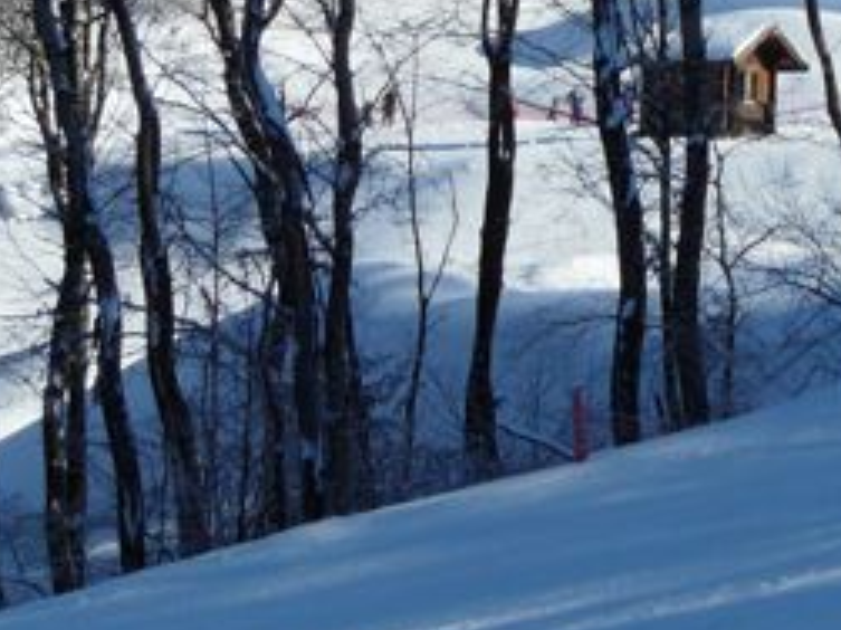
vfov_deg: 11.6
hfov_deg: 15.3
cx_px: 1163
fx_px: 2938
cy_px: -359
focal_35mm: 121
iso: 100
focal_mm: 6.3
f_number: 6.3
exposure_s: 1/400
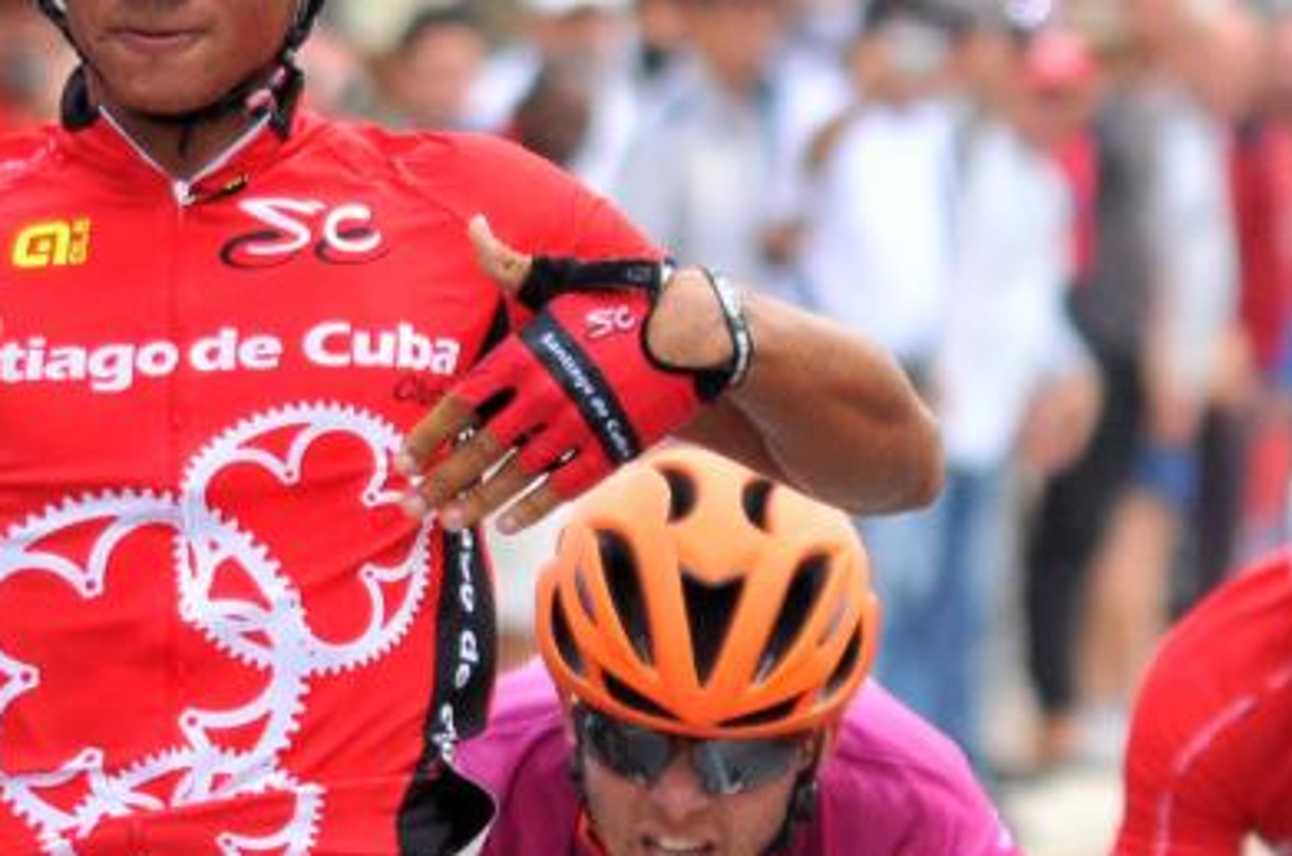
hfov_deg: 3.0
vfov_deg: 2.0
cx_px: 205
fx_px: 24652
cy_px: 701
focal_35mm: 688
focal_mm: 175
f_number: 5
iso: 640
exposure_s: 1/1000
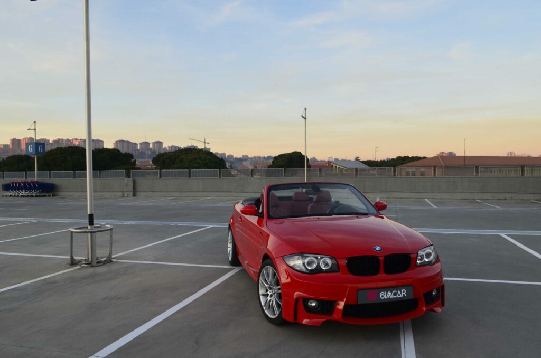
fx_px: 405
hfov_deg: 67.5
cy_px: 179
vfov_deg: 47.7
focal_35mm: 27
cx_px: 270
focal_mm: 18
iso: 400
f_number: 10
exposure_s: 1/50
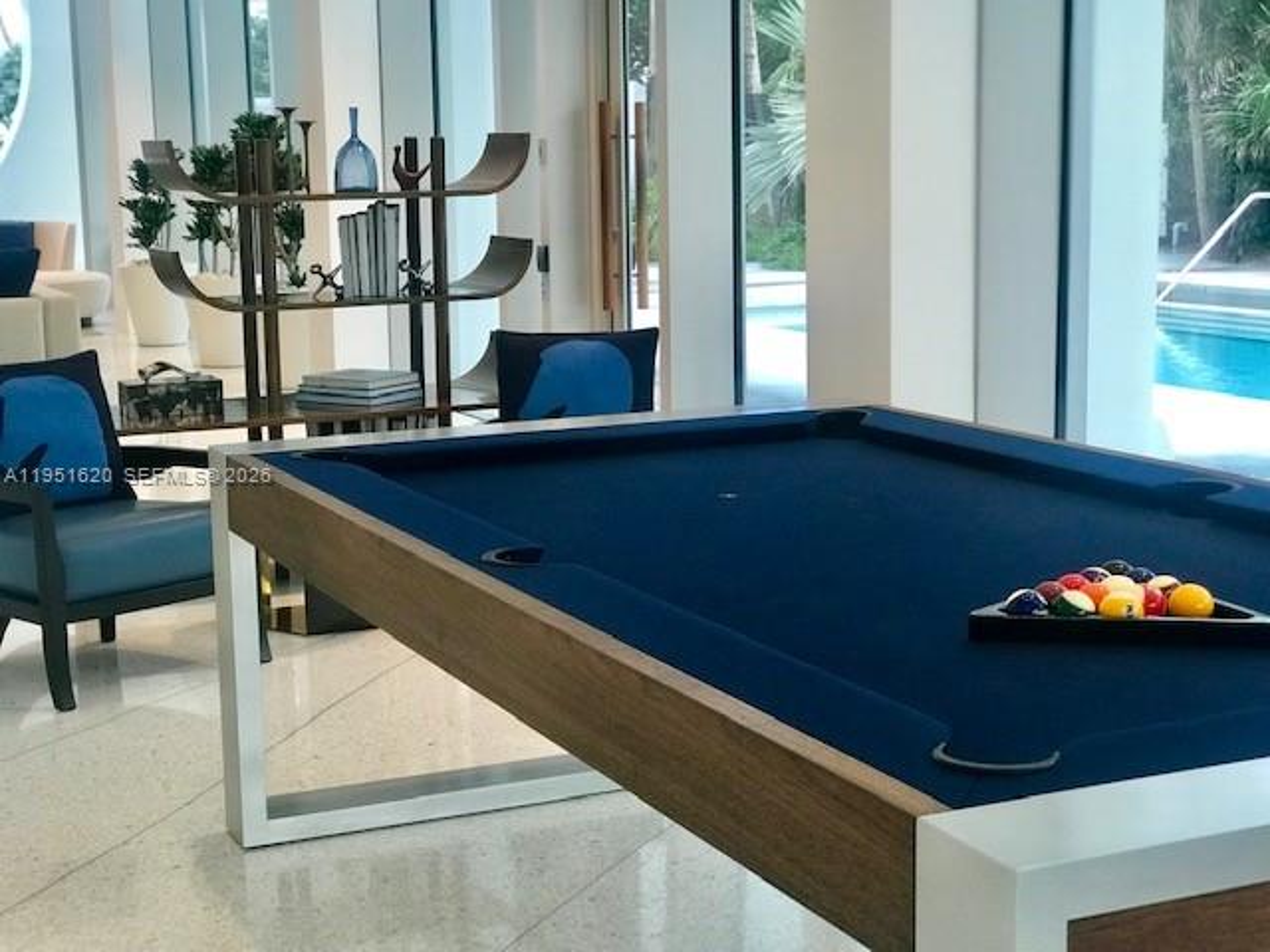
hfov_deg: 33.8
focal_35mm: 57
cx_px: 635
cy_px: 476
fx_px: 2091
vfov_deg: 25.7
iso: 80
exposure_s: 1/60
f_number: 2.8
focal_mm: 6.6
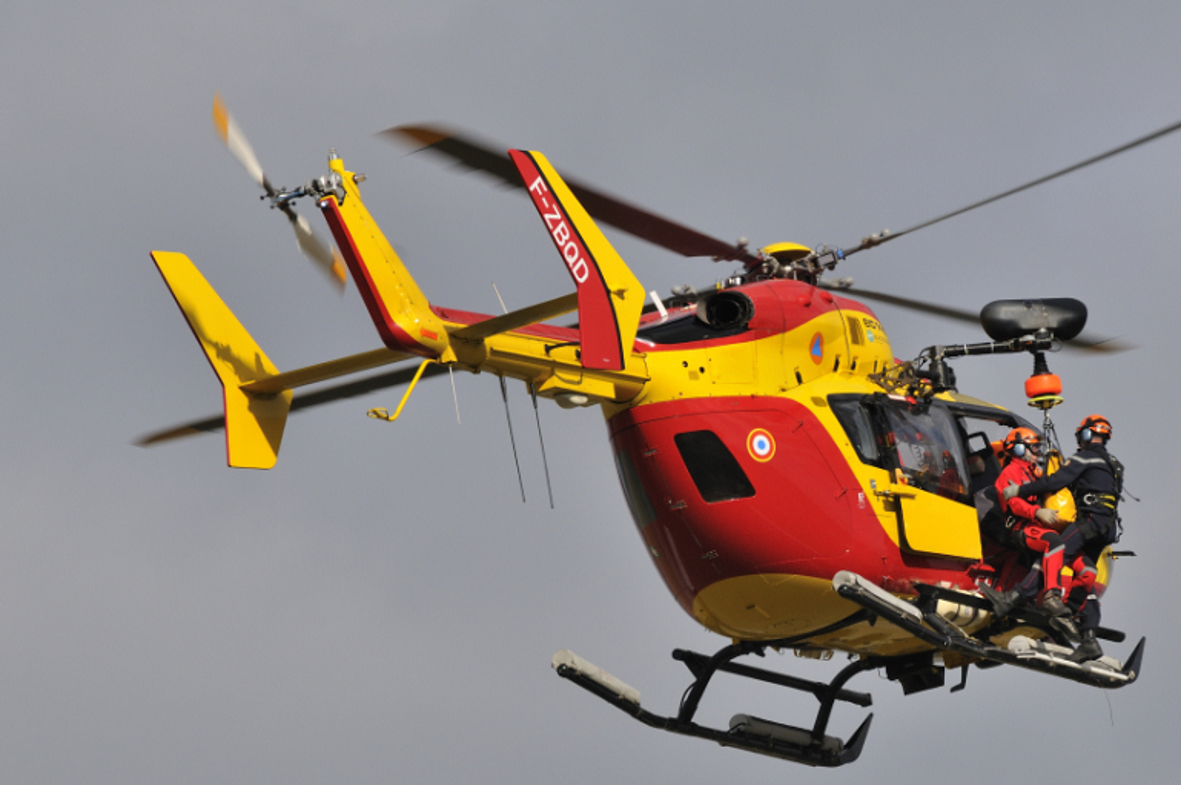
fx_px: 19171
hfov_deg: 3.5
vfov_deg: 2.3
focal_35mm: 585
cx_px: 688
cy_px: 384
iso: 200
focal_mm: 300
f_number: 9
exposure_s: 1/800
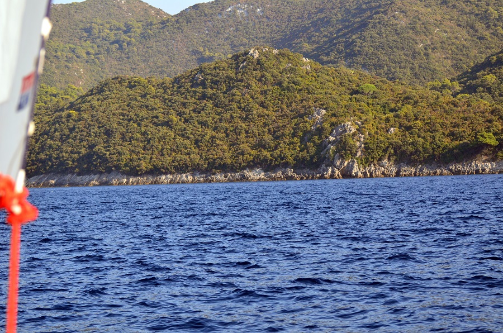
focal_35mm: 105
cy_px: 166
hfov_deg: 19.5
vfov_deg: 13.0
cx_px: 252
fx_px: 1464
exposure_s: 1/2500
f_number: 4.5
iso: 640
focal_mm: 70
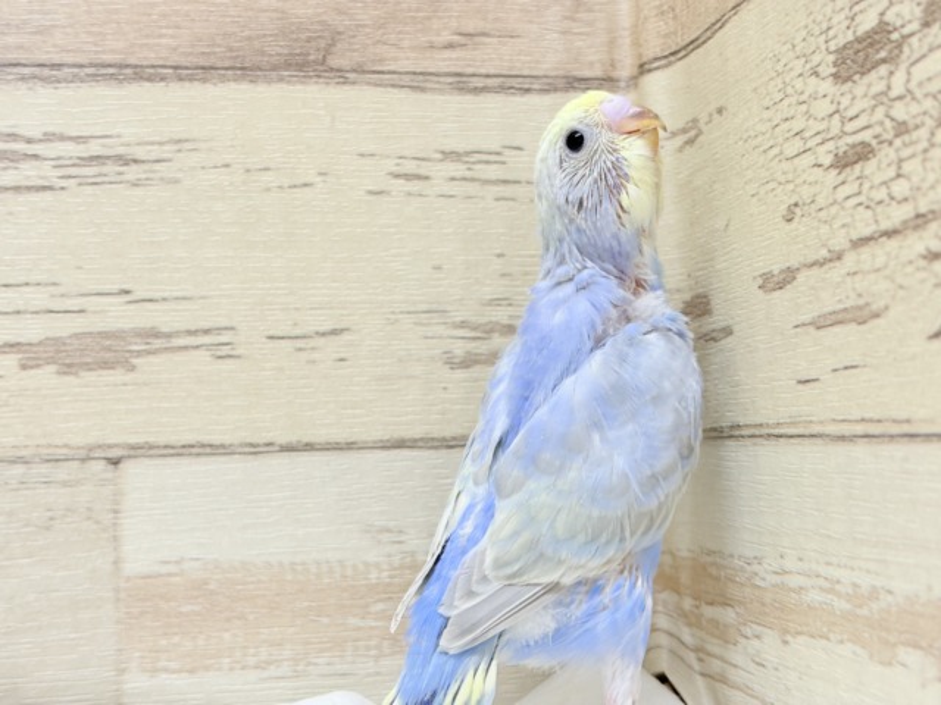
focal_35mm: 52
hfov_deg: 36.8
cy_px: 352
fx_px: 1414
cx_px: 470
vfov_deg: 28.0
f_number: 1.6
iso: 125
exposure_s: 1/100
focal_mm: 5.96
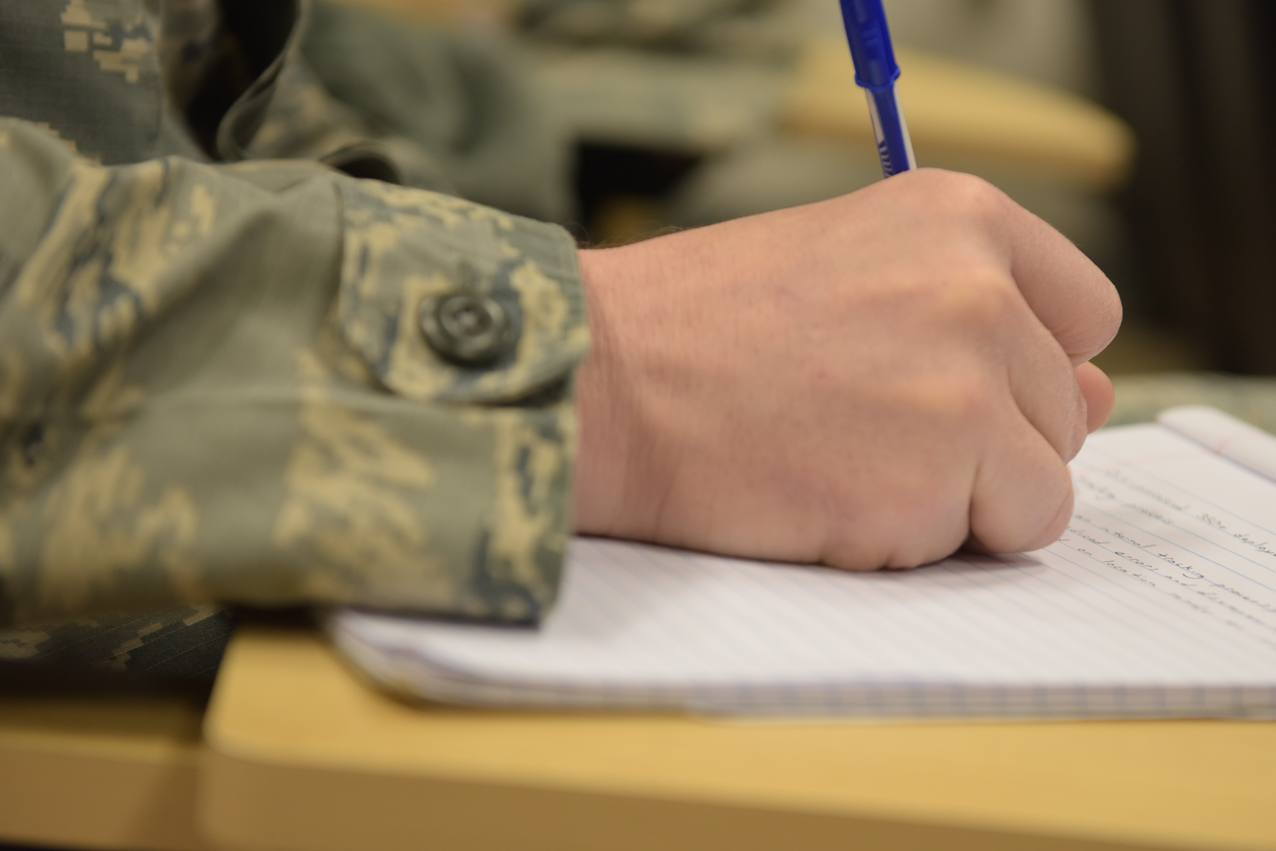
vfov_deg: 15.2
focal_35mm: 90
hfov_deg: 22.6
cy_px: 412
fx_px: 3191
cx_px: 790
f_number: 3.5
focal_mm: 70
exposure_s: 1/160
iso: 1000
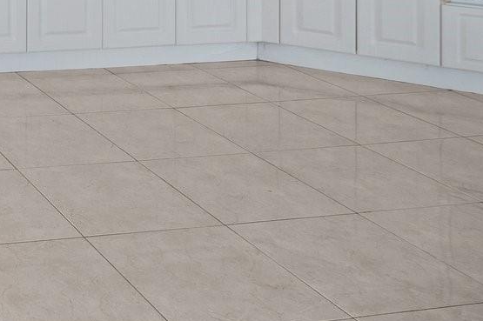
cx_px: -225
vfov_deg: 19.6
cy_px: -175
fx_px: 791
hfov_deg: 26.0
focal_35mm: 59
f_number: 8
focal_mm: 16
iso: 200
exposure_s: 1/20
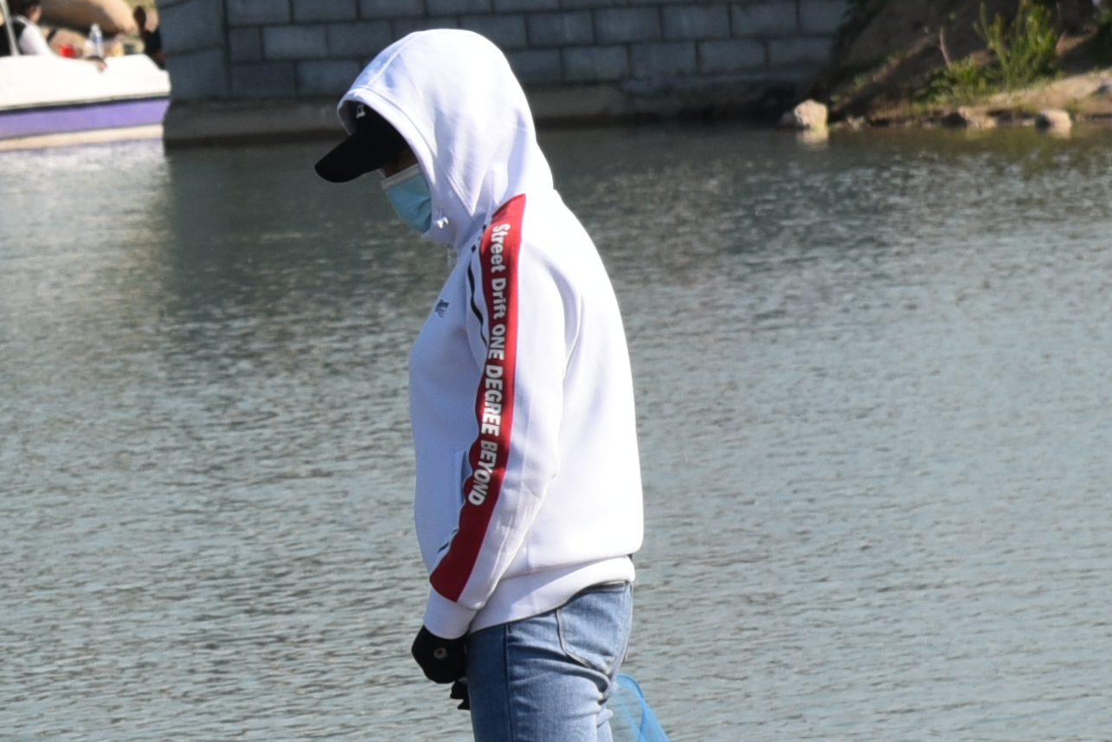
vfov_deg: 2.4
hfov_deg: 3.6
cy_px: 261
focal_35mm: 562
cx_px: -1011
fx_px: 17360
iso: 200
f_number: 10
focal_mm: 120
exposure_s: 1/400
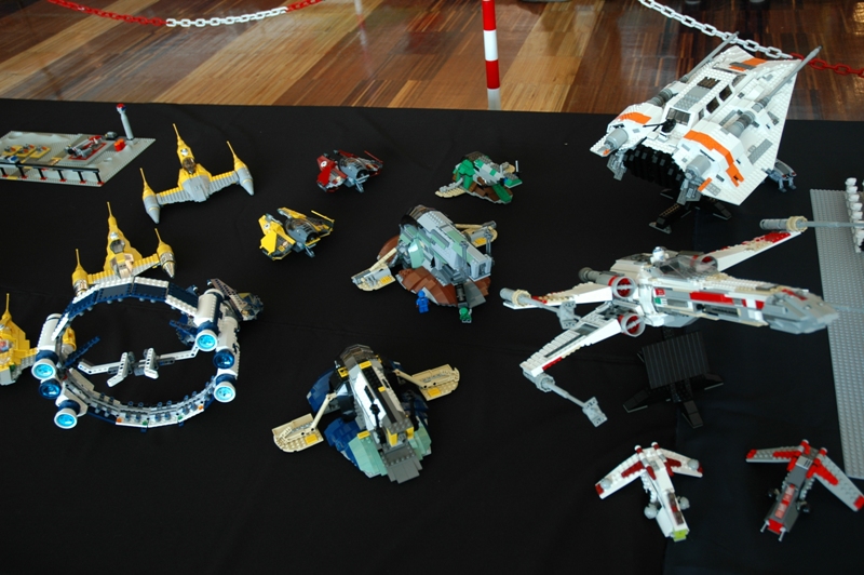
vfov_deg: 36.8
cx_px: 432
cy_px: 288
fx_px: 863
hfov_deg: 53.2
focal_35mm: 36
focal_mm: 24
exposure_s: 1/20
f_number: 3.8
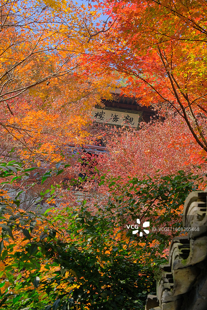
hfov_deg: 18.2
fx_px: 647
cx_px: 104
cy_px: 155
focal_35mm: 75
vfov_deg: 27.0
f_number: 10
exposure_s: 1/125
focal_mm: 50
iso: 800
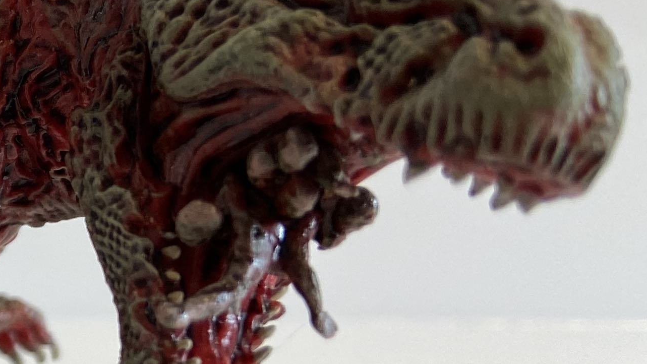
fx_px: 1527
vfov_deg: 13.5
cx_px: -334
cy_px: 292
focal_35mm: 89
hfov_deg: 20.4
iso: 64
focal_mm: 4.25
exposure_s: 1/120
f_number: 1.8
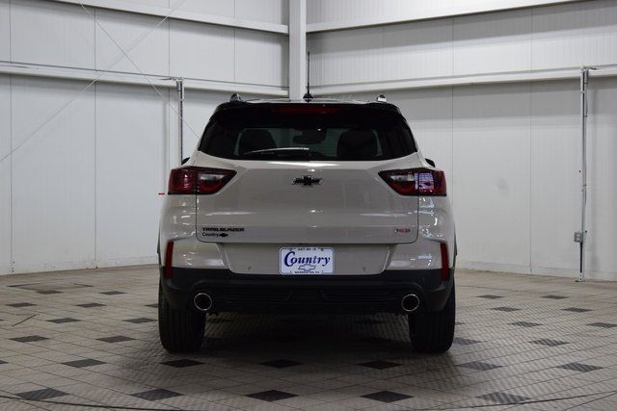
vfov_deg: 22.6
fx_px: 1029
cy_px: 206
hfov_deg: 33.4
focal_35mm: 60
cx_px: 308
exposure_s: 1/60
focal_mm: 40
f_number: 8
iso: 1400
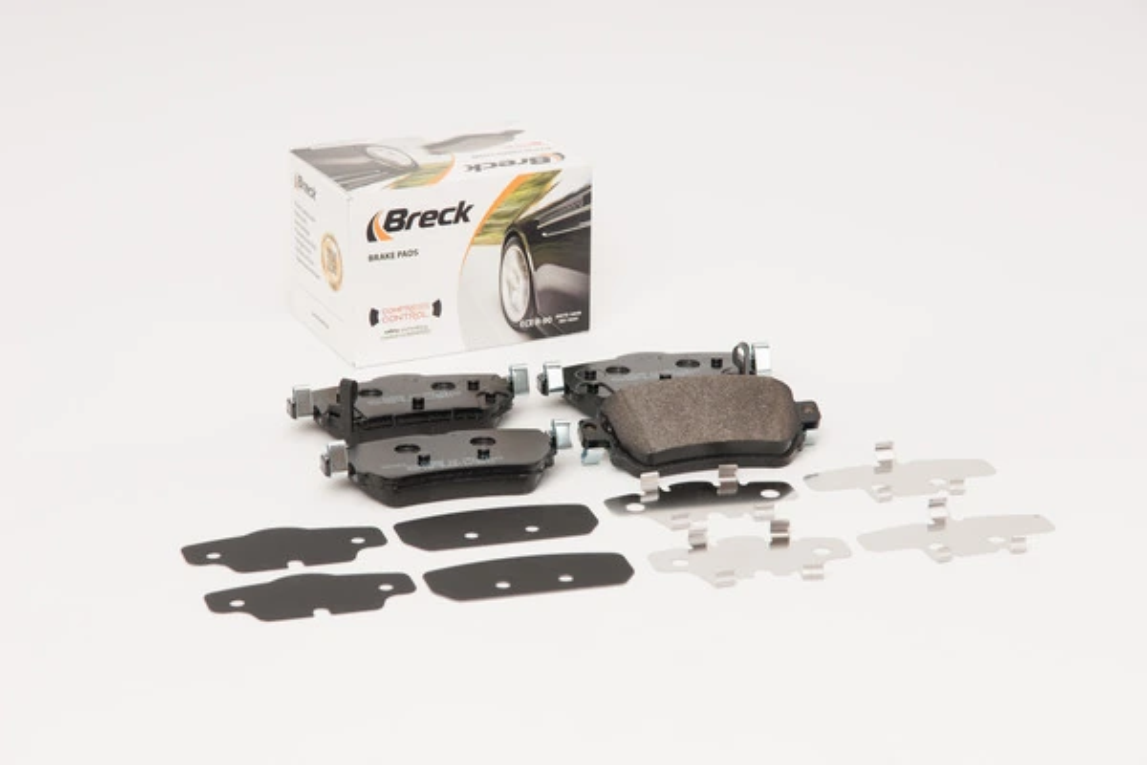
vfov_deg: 15.2
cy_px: 382
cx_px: 574
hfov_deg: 22.6
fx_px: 2867
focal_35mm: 90
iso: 100
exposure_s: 1/200
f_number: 11
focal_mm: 60
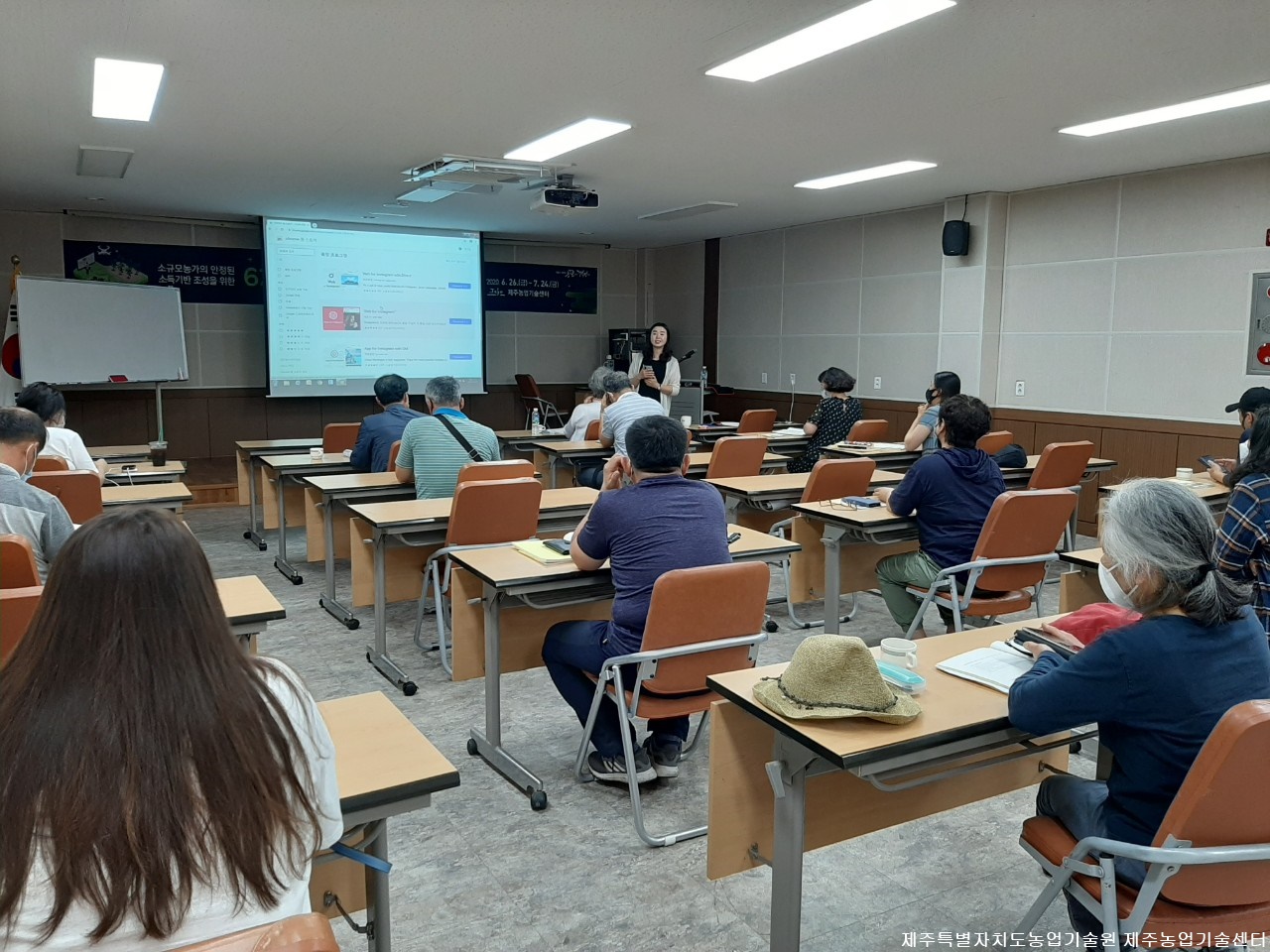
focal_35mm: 26
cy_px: 476
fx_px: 954
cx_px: 635
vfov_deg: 53.1
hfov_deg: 67.3
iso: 100
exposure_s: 1/60.2
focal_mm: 3.93
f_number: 1.7
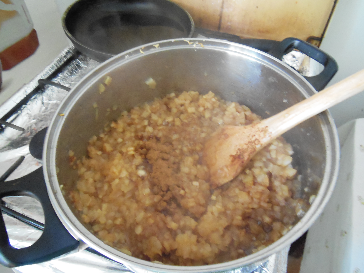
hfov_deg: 69.4
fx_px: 263
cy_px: 136
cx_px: 182
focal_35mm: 25
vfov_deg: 54.9
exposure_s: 1/40
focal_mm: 4.5
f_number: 3.5
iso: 1600
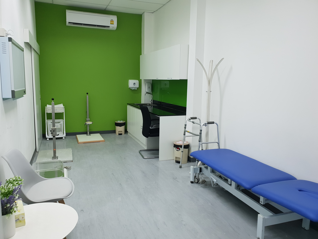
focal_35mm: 26
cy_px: 120
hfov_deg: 67.3
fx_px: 239
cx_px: 159
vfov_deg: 53.1
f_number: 2.4
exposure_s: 1/50
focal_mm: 4.3
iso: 200
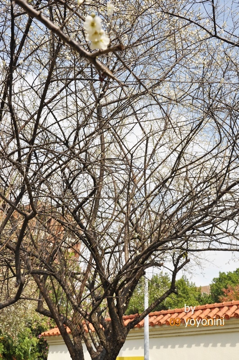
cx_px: 120
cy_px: 180
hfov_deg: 36.8
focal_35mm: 36
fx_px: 360
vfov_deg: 53.2
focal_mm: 24
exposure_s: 1/320
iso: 200
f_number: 9
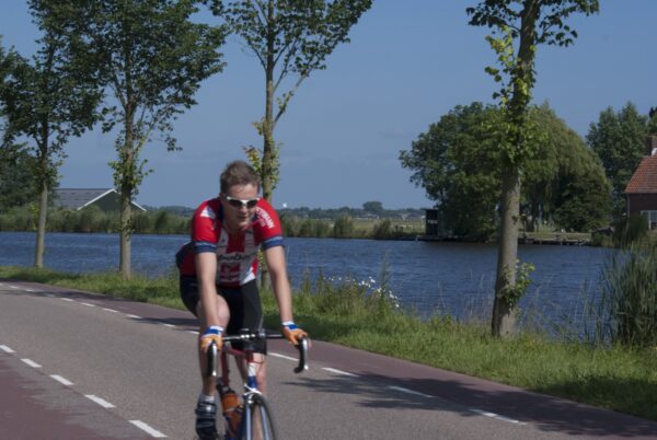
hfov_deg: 19.4
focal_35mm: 105
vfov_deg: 13.1
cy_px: 220
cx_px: 328
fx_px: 1919
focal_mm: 70
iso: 100
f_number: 13
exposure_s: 1/160
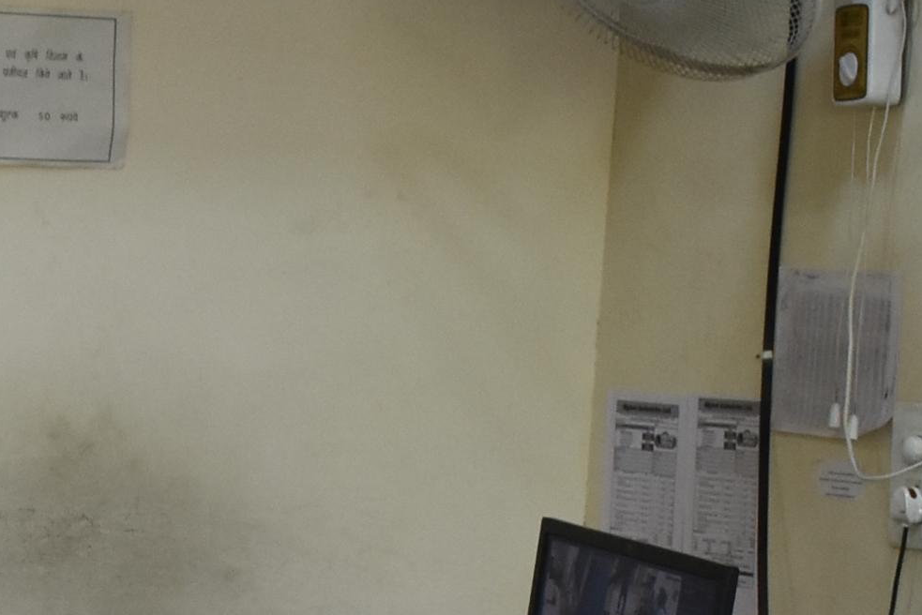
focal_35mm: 151
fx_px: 3868
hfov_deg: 13.2
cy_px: 574
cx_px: -192
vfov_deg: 9.1
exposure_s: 1/100
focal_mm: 22
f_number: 5
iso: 800
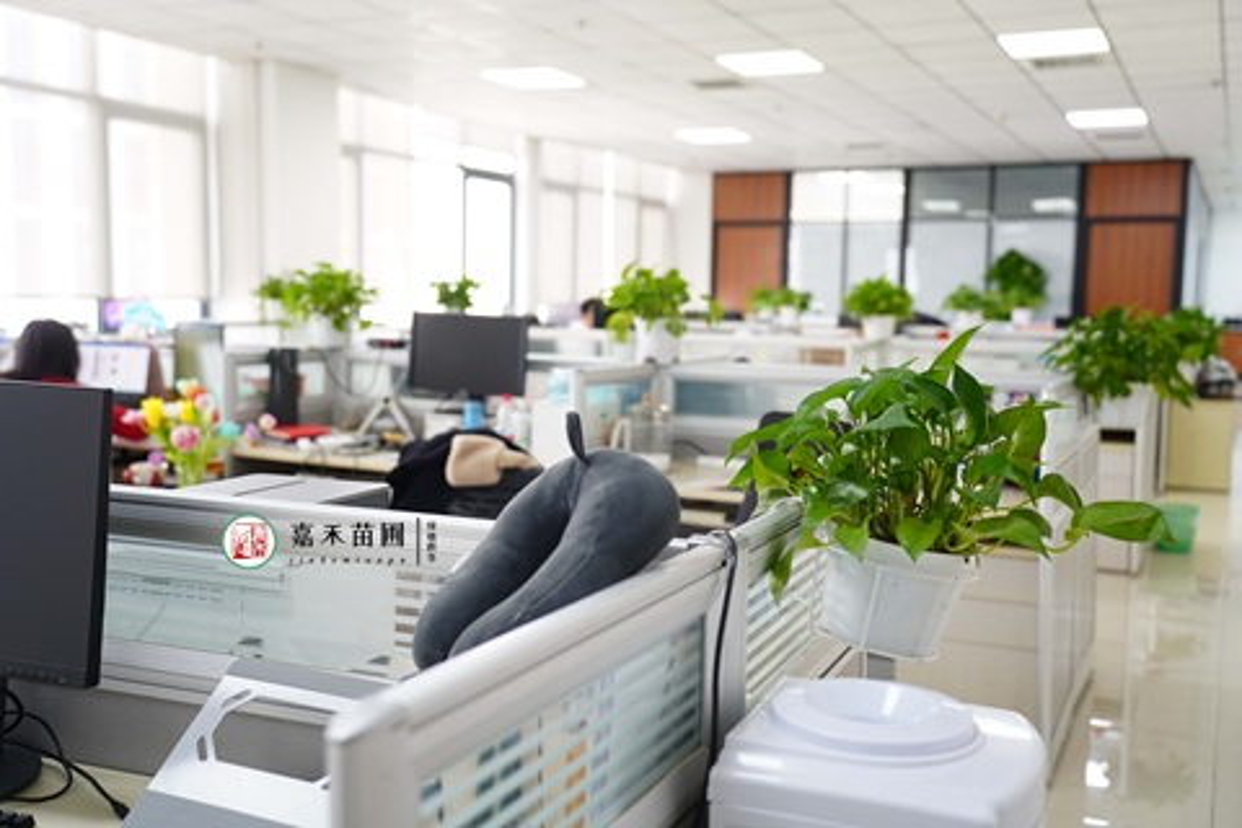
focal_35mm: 37
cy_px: 414
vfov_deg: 35.9
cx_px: 621
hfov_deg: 51.9
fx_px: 1276
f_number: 2.8
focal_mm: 37
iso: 640
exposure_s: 1/60
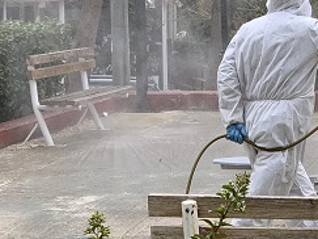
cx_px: 352
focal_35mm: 177
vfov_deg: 8.3
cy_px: -12
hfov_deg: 11.0
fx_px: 1625
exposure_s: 1/558
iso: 16
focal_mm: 6
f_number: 2.4
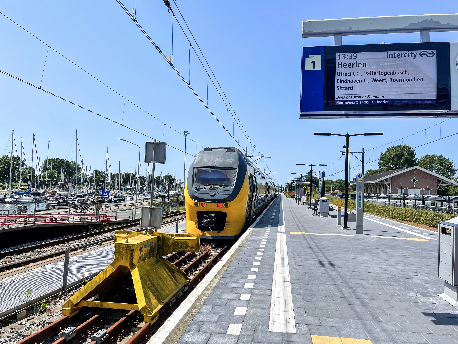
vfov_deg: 53.1
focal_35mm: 26
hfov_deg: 67.3
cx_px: 229
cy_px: 172
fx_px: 344
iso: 32
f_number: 1.6
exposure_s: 1/5051
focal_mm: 4.2
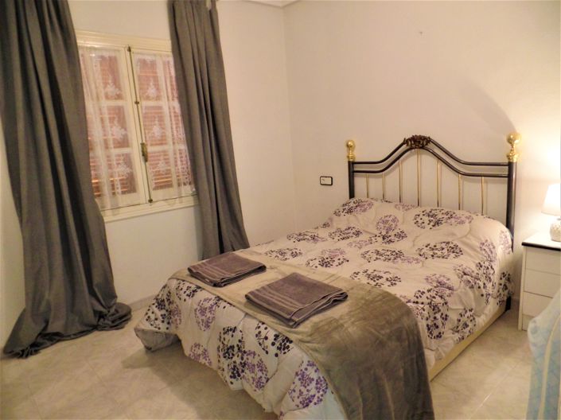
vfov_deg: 58.8
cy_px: 210
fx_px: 373
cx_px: 280
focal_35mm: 23
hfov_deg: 74.0
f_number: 2.8
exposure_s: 1/30
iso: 320
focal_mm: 4.1
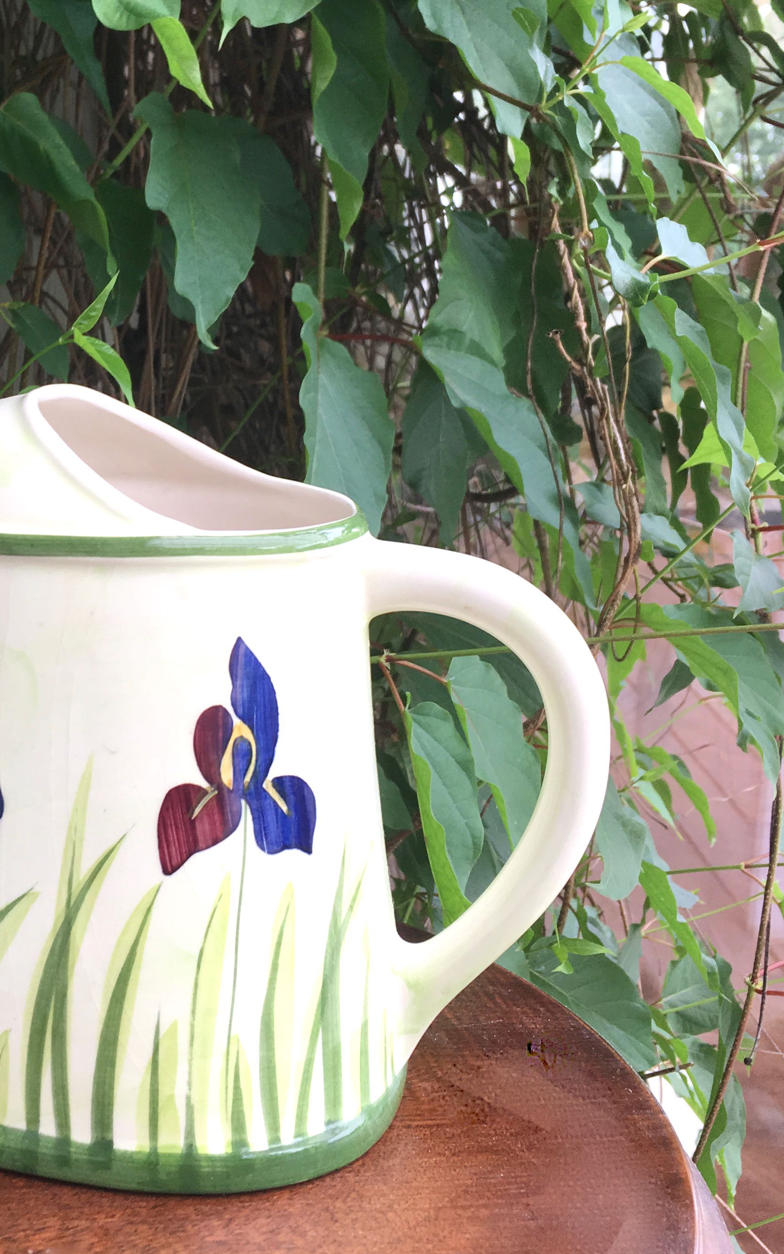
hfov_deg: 27.1
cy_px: 475
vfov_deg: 43.2
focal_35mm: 46
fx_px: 1572
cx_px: 95
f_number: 2.2
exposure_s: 1/50
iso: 25
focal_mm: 4.15
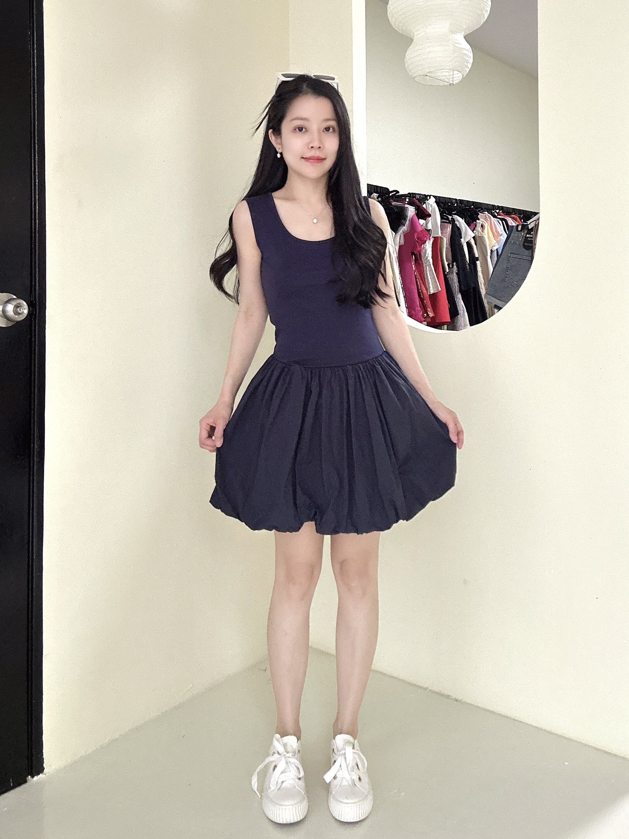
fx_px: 557
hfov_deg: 58.9
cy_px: 420
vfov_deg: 73.9
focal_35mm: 23
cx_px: 314
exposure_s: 1/60
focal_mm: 2.69
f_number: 1.9
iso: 250
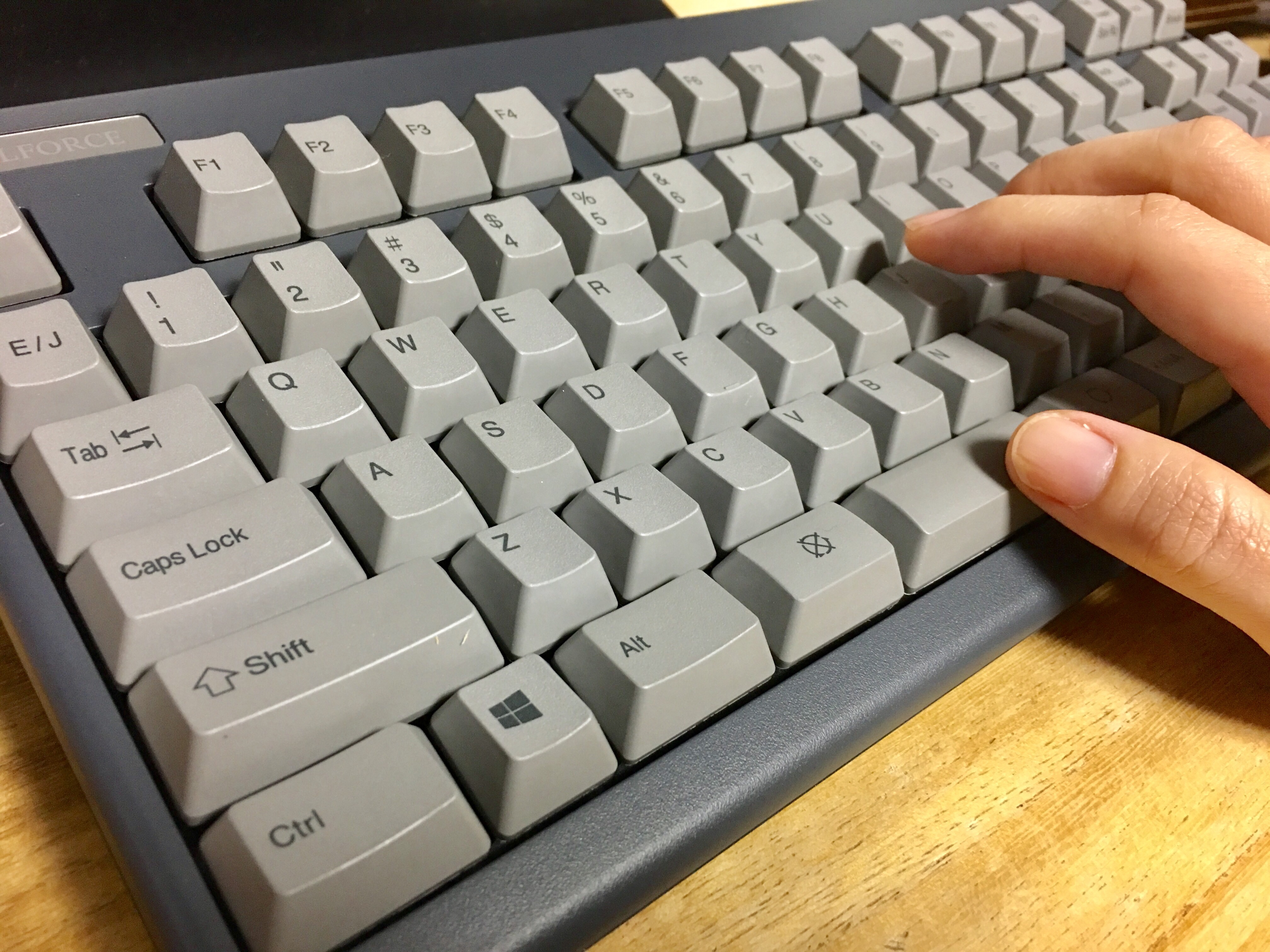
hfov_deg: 61.7
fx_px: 1064
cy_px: 476
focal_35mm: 29
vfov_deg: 48.2
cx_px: 635
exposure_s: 1/8
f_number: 2.2
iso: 80
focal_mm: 4.15
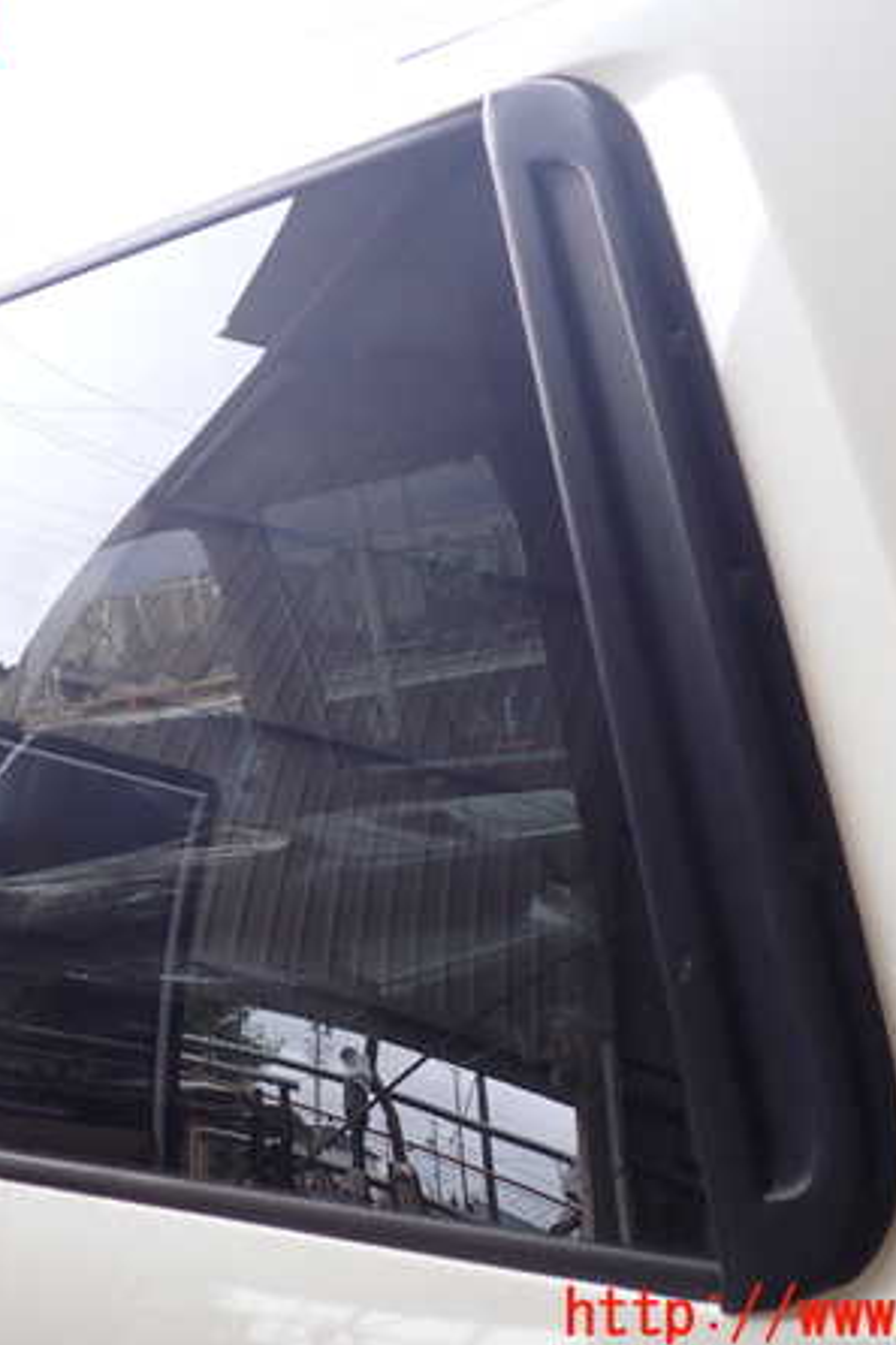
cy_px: 676
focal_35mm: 42
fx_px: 1569
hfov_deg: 31.7
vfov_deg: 46.4
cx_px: 341
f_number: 2.3
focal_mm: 5.4
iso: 100
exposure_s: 1/60
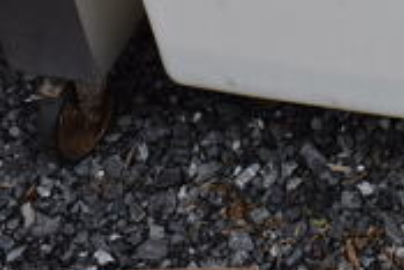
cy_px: -175
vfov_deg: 13.4
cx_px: 446
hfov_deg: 20.6
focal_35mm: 94
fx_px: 1056
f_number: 7.1
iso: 200
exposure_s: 1/320
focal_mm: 18
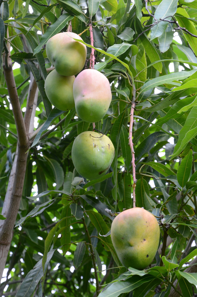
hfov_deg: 13.0
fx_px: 866
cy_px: 148
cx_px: 98
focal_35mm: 105
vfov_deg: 19.5
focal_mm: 70
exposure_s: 1/200
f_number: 9
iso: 1000
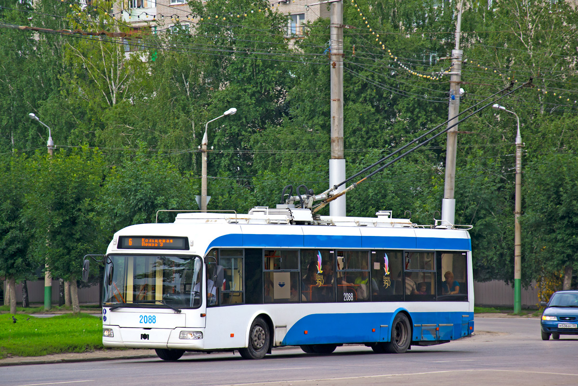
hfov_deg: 13.0
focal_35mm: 158
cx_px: 289
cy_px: 193
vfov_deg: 8.7
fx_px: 2529
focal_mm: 105
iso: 400
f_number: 5.6
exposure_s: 1/320
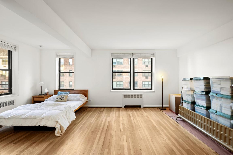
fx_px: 91
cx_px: 116
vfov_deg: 81.2
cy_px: 78
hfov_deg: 104.3
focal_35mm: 14
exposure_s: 1/13
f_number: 8
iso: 320
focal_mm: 14
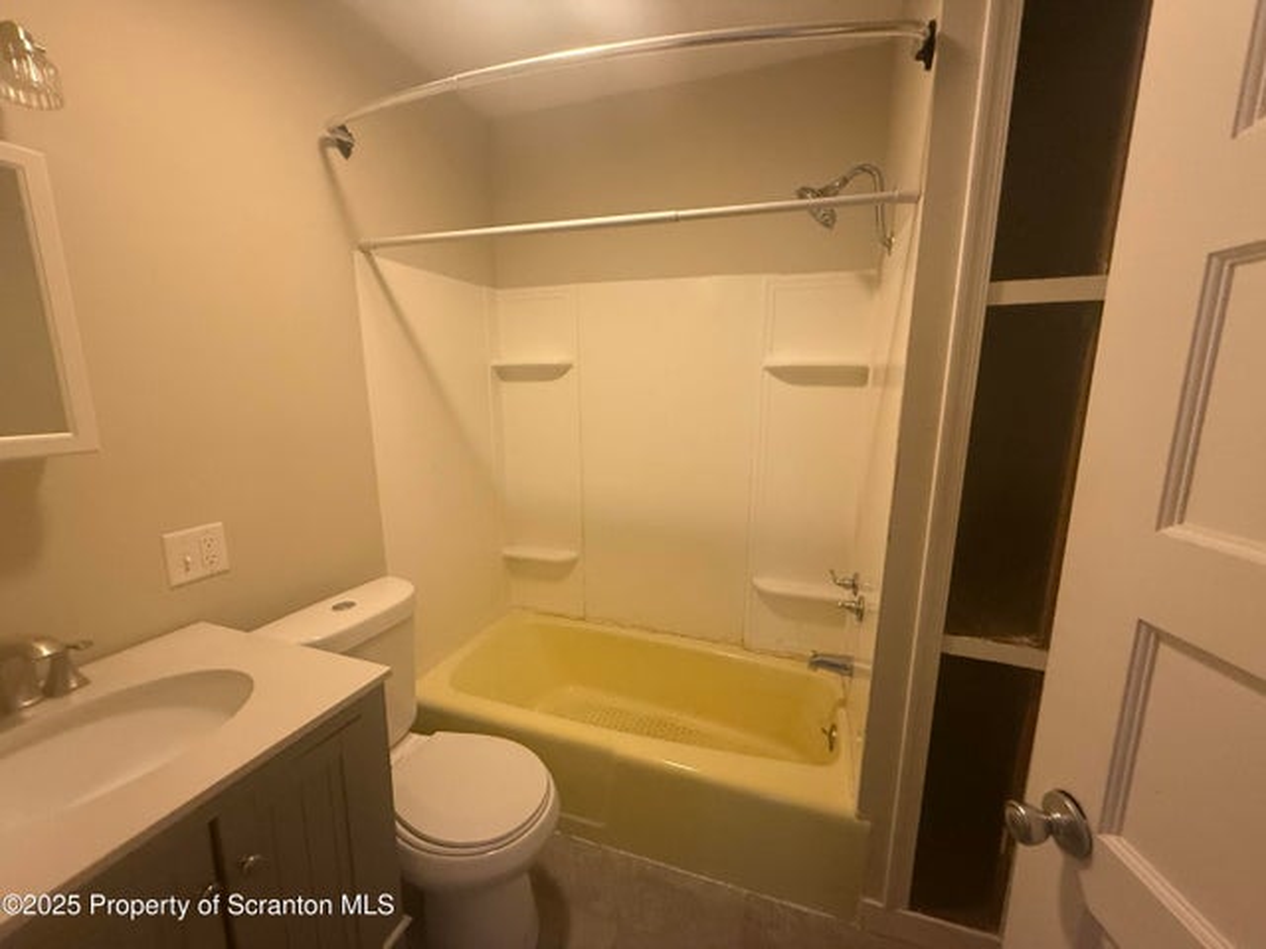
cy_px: 474
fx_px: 512
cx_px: 633
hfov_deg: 102.1
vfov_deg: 85.7
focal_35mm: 14
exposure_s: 1/60
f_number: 2.2
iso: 400
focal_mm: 2.22
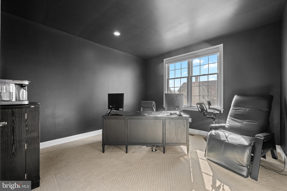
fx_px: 112
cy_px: 96
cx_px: 144
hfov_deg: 104.3
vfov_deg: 81.2
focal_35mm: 14
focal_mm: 14
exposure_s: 1/25
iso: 400
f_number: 7.1
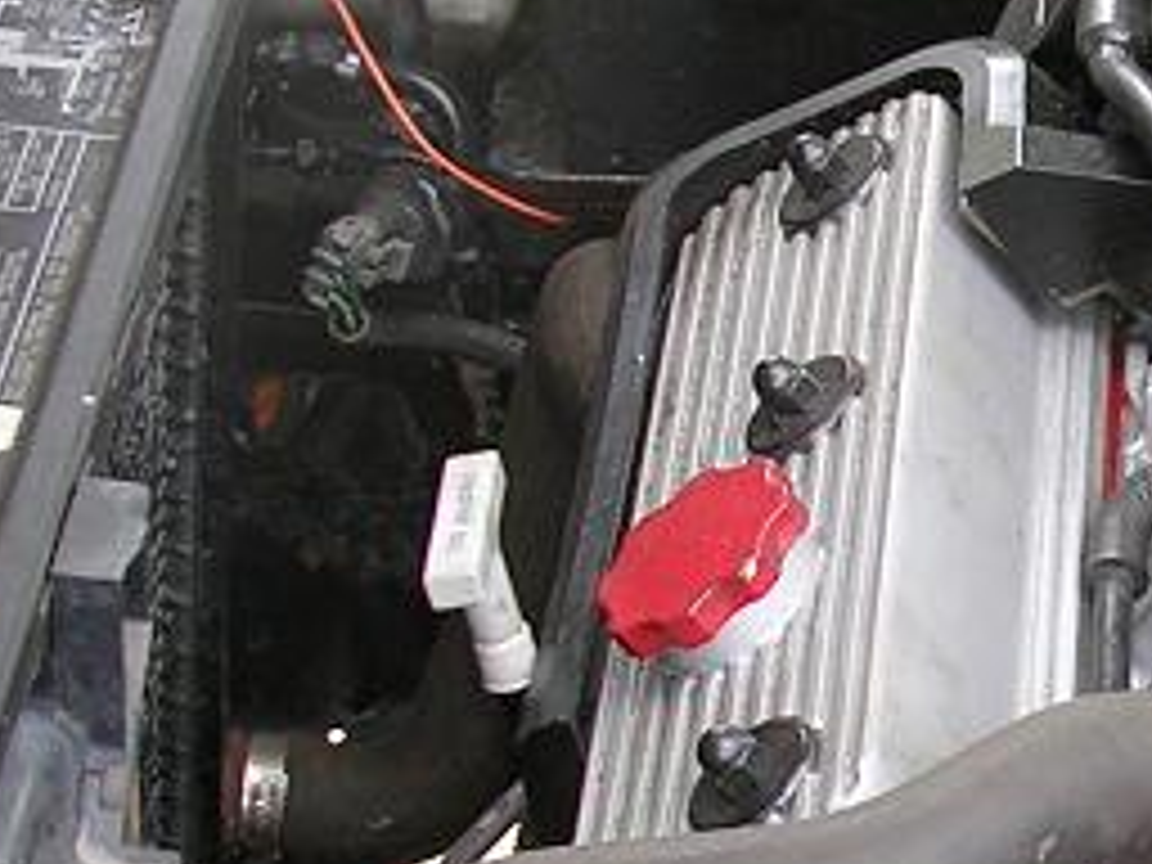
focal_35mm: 138
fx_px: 4593
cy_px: 731
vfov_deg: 10.7
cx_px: 1629
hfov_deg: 13.6
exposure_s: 1/30
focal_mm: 6.6
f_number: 3
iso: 50
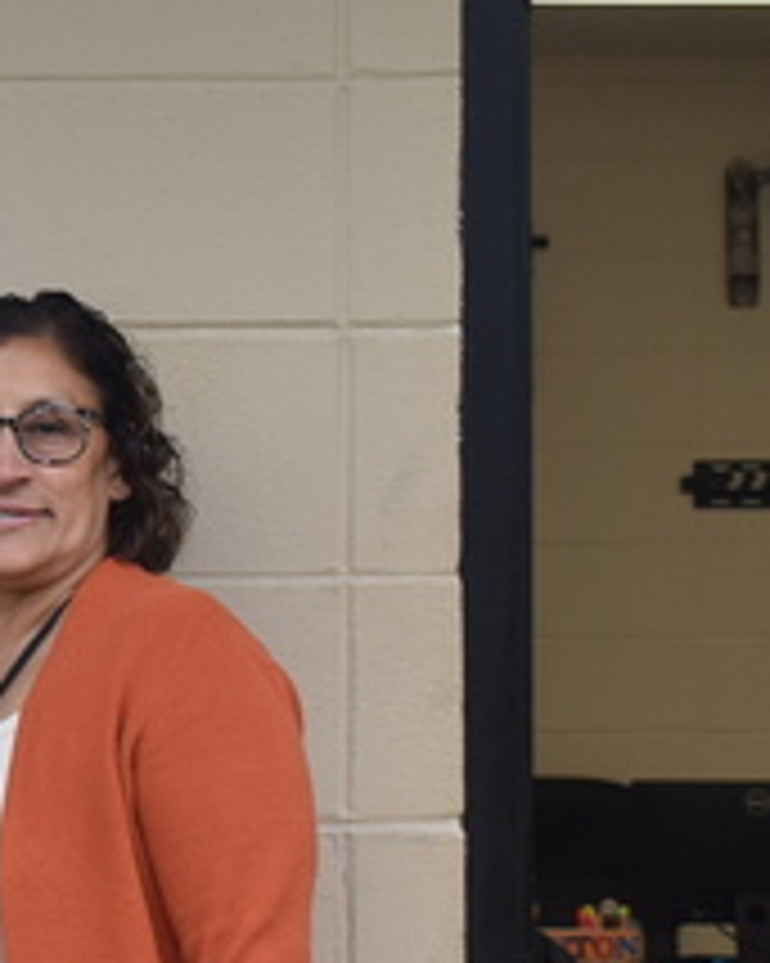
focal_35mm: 202
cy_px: 776
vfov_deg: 9.5
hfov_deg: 7.3
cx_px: -784
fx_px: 5758
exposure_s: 1/250
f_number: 5.6
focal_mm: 30
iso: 360
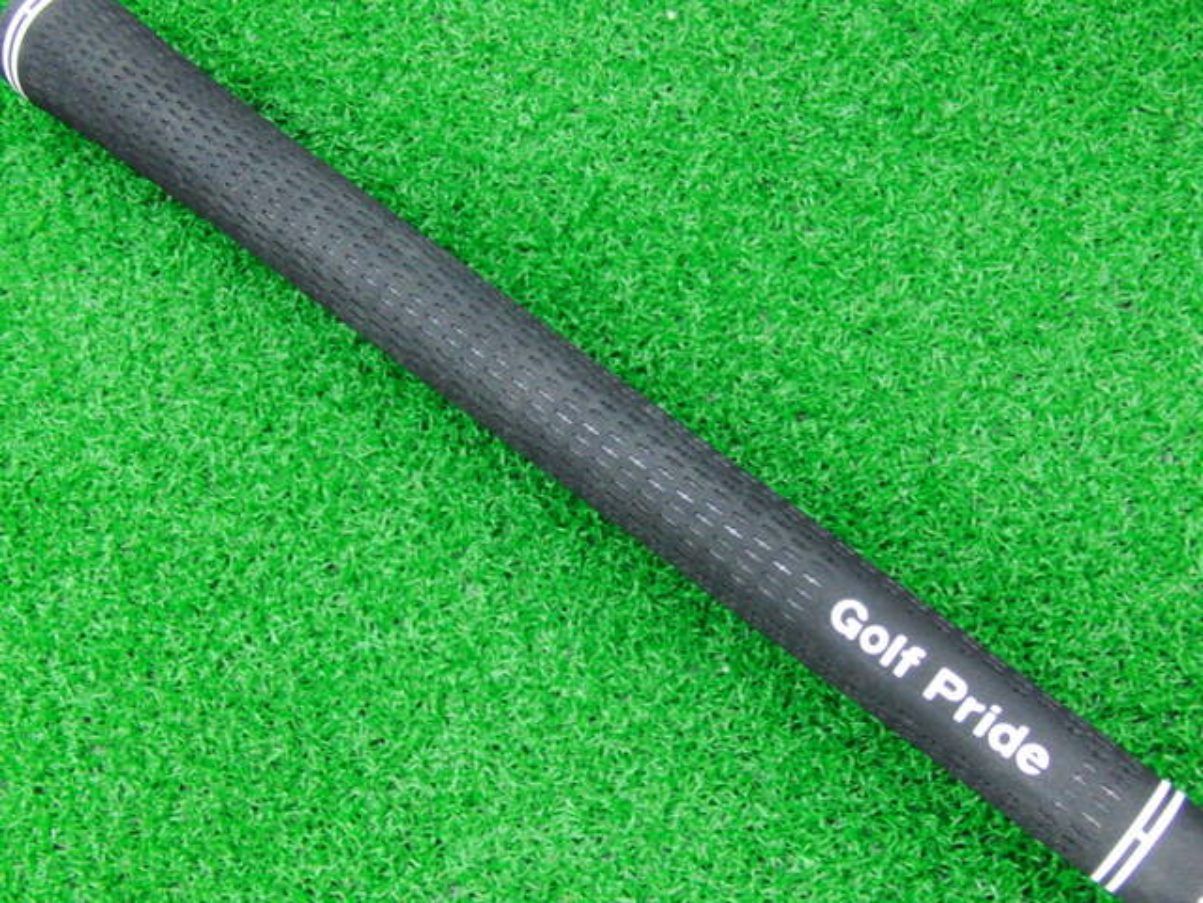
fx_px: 1494
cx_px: 602
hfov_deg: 43.9
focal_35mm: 43
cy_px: 452
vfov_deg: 33.6
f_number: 3.7
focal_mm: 7.54
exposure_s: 1/15
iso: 400
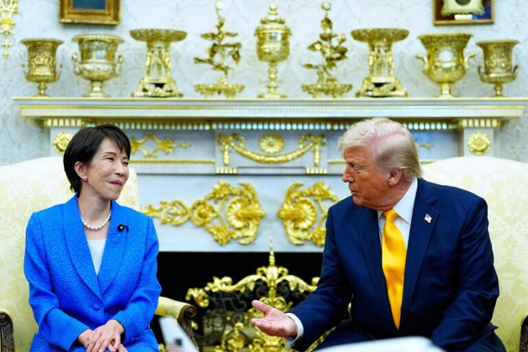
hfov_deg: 27.0
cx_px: 264
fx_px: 1100
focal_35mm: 75
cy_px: 176
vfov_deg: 18.2
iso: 3200
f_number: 2.8
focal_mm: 75
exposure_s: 1/500
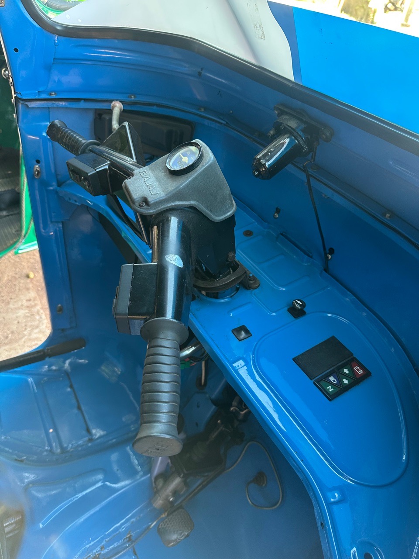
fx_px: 387
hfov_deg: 56.8
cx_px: 210
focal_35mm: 24
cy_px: 280
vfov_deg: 71.6
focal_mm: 6.86
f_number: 1.78
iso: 250
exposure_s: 1/72
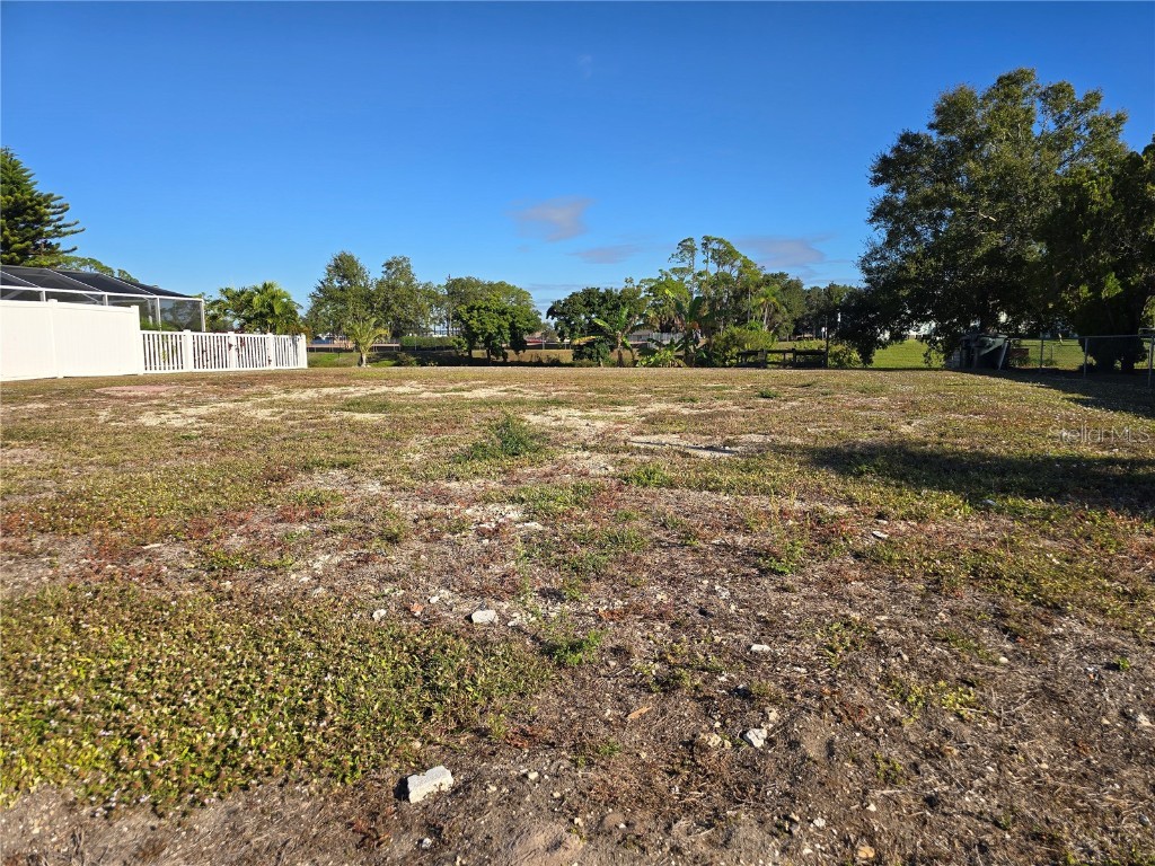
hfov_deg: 73.9
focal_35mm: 23
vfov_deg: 58.9
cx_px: 578
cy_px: 433
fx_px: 767
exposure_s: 1/825
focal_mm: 6.3
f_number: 1.7
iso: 12
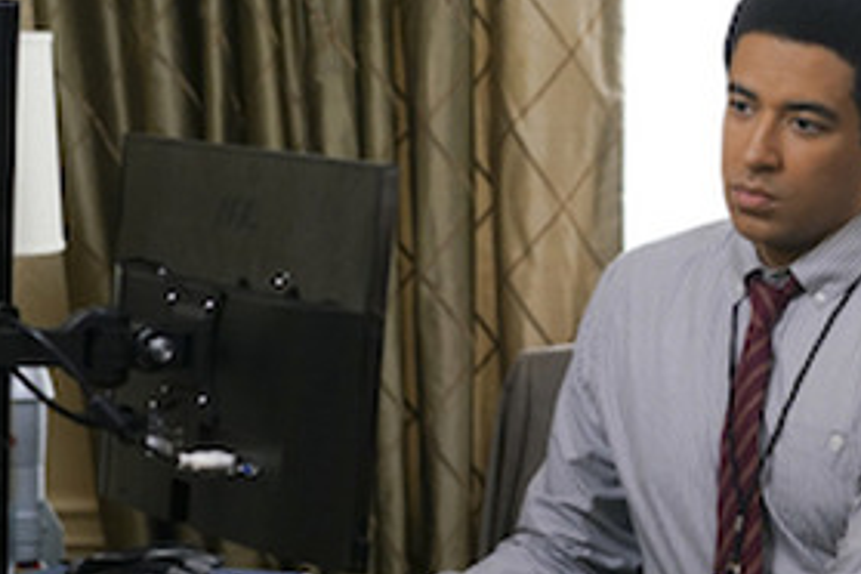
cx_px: 867
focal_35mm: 154
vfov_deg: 8.9
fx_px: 3683
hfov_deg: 13.2
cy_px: 278
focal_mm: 55
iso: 800
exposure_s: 1/100
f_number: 3.2
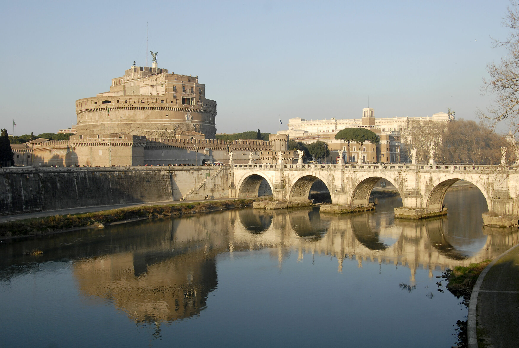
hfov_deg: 53.1
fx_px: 520
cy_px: 174
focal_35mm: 36
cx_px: 260
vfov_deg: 37.0
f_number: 6.3
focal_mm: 24
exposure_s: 1/500
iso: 220
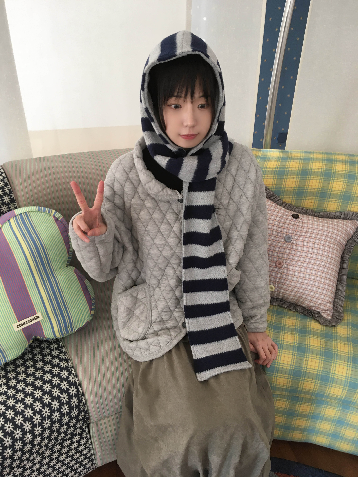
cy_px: 238
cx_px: 179
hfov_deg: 48.2
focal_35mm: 29
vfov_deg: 61.7
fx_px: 400
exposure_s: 1/30
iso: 50
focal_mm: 4.15
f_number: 2.2
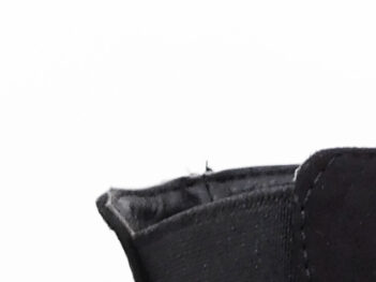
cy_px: 988
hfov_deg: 6.8
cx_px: 223
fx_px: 3171
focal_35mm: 292
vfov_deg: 4.8
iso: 125
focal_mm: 7.1
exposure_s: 1/200
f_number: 3.6
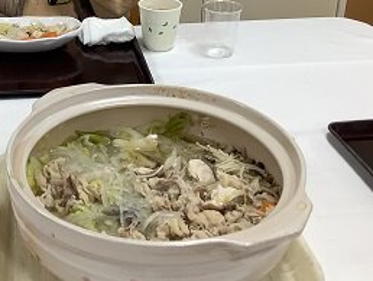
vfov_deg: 23.9
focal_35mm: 60
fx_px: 647
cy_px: 34
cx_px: 110
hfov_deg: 31.8
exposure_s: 1/60
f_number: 2.4
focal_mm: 3.3
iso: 50
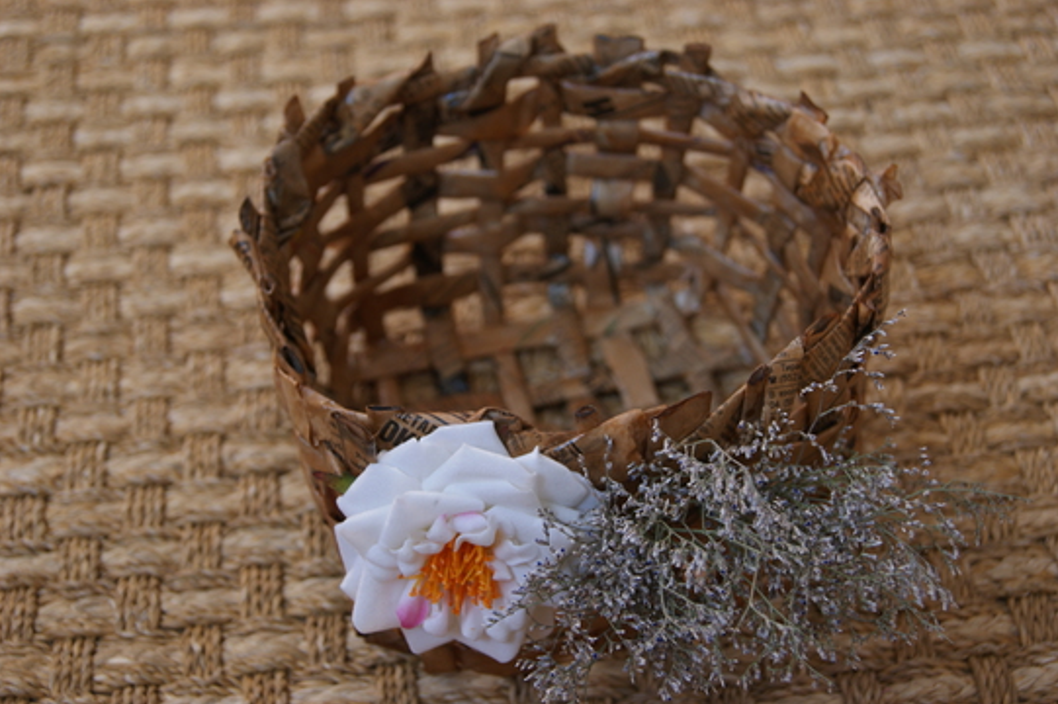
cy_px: 352
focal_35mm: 61
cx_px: 536
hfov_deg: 32.9
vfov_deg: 22.2
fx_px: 1792
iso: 100
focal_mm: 40
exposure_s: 1/60
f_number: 5
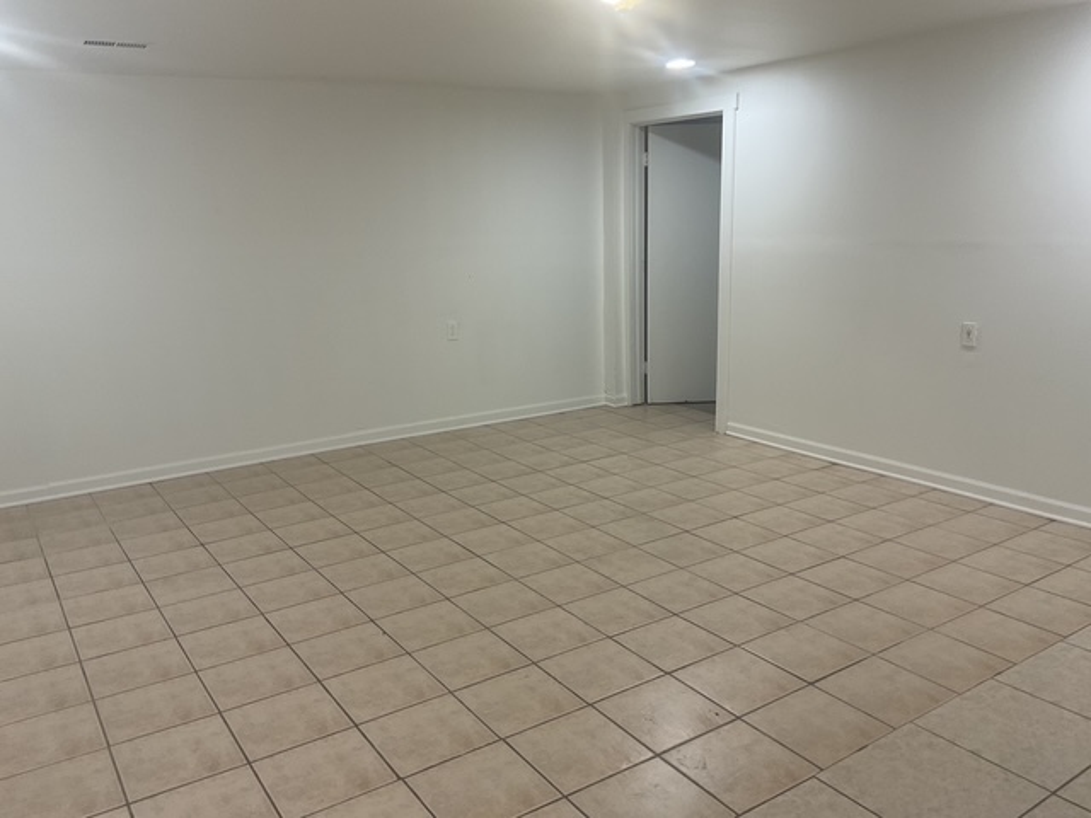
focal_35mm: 29
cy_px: 409
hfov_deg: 61.7
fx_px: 914
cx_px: 546
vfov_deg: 48.2
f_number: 1.8
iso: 50
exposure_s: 1/60
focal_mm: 3
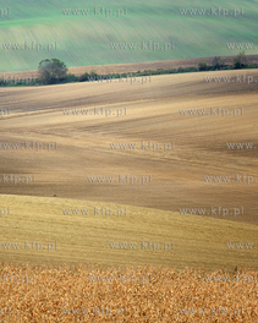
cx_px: 68
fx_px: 2311
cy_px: 162
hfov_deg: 6.4
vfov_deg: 8.0
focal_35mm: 242
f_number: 16
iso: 800
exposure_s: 1/40
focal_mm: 170
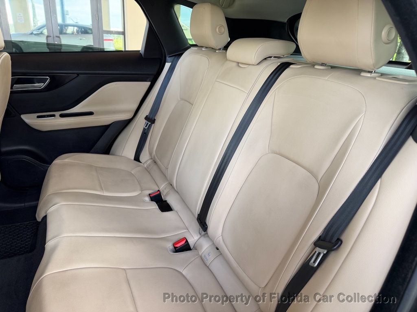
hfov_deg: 71.6
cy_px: 156
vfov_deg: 56.8
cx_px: 208
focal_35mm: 24
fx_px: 289
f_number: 1.78
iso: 64
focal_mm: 6.76
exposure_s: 1/121
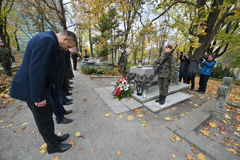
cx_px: 120
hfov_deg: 104.3
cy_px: 80
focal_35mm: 14
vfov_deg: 81.2
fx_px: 93
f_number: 2.8
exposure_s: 1/500
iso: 180
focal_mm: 14
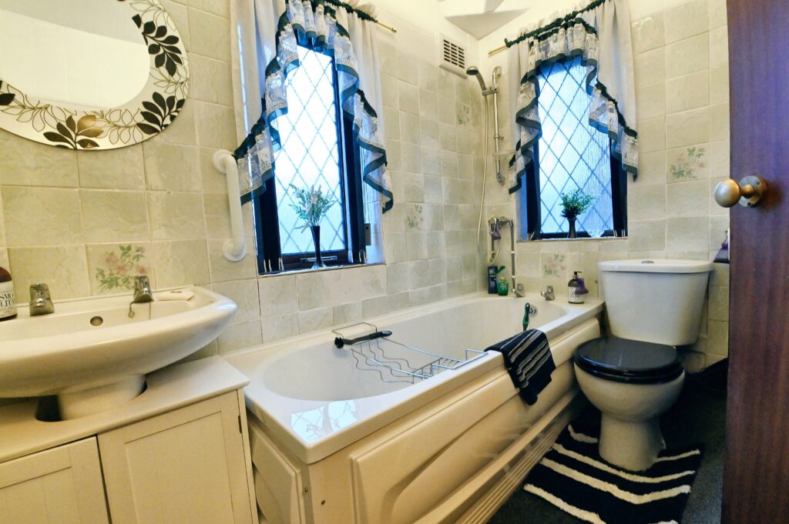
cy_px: 262
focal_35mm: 15
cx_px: 394
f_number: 10
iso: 6400
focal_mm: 15
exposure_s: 1/15
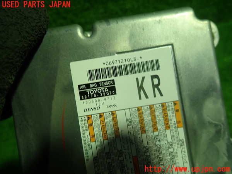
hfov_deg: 69.4
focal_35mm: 25
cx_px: 116
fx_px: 168
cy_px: 87
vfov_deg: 54.9
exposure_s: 1/60
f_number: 2
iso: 160
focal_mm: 4.5
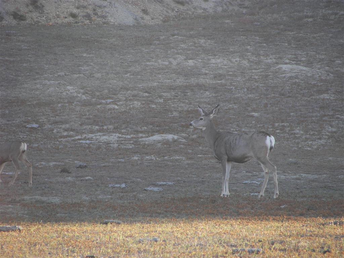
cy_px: 129
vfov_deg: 3.7
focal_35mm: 403
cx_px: 172
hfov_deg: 4.9
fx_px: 4005
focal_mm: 66.9
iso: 64
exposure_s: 1/160
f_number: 3.6
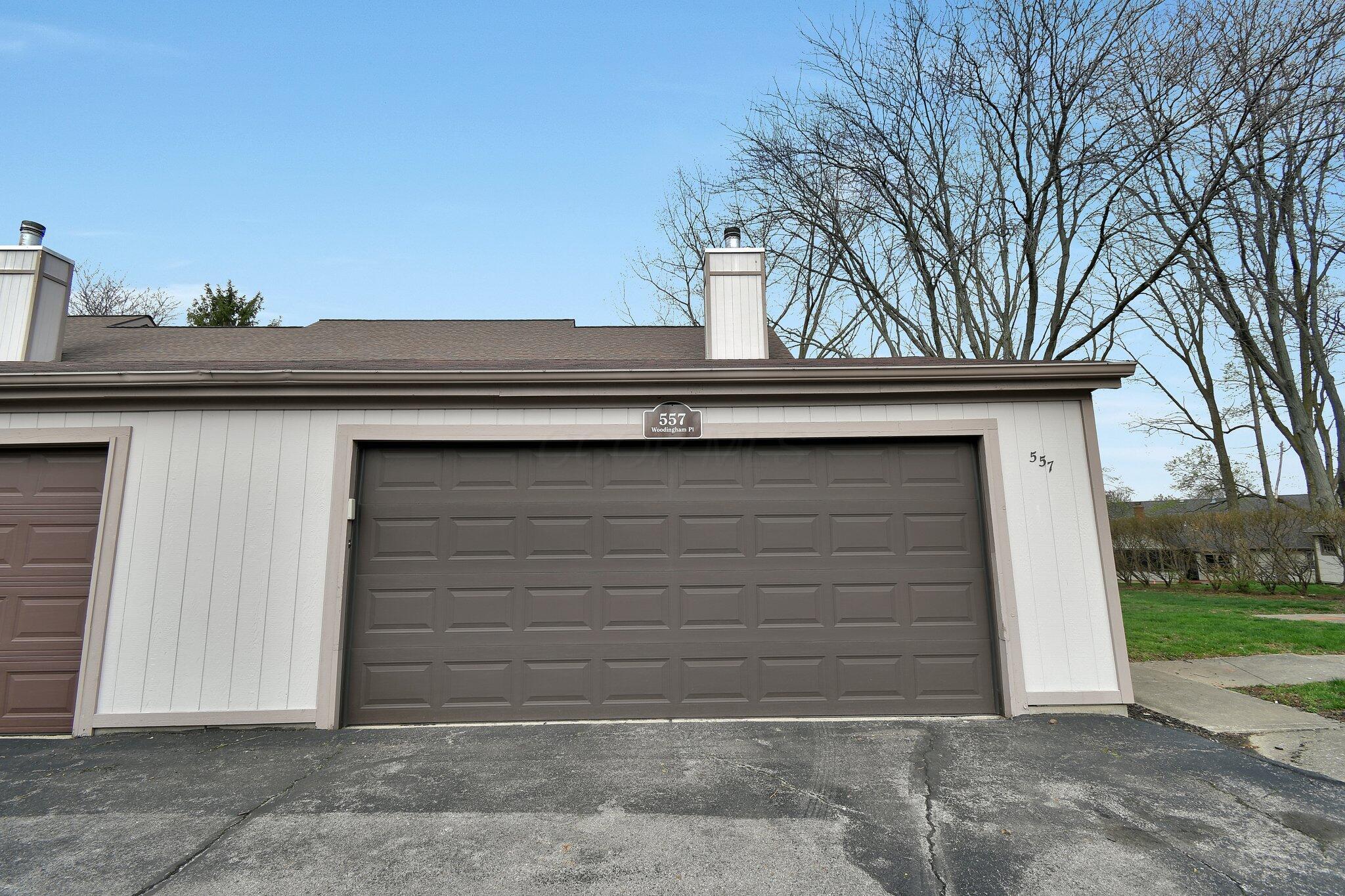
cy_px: 448
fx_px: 560
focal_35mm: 15
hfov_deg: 100.4
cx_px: 672
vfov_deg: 77.3
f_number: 7.1
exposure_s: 1/50
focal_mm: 10
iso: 50
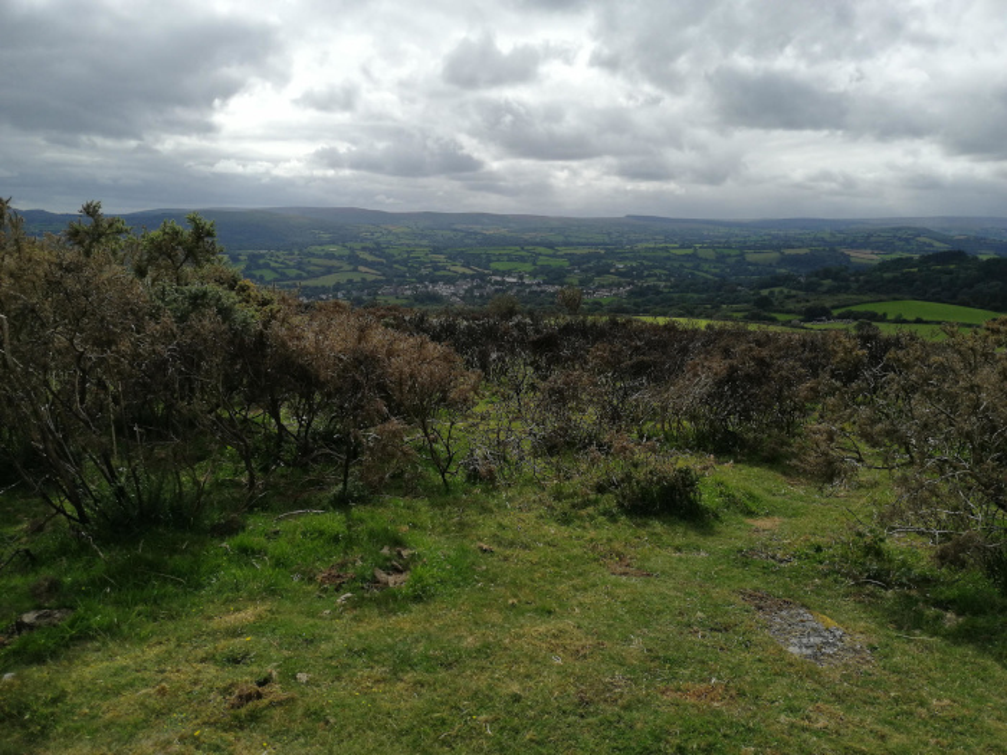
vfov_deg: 51.4
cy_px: 378
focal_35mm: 27
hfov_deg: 65.3
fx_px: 785
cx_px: 504
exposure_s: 1/2604
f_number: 1.8
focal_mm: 3.95
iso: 50
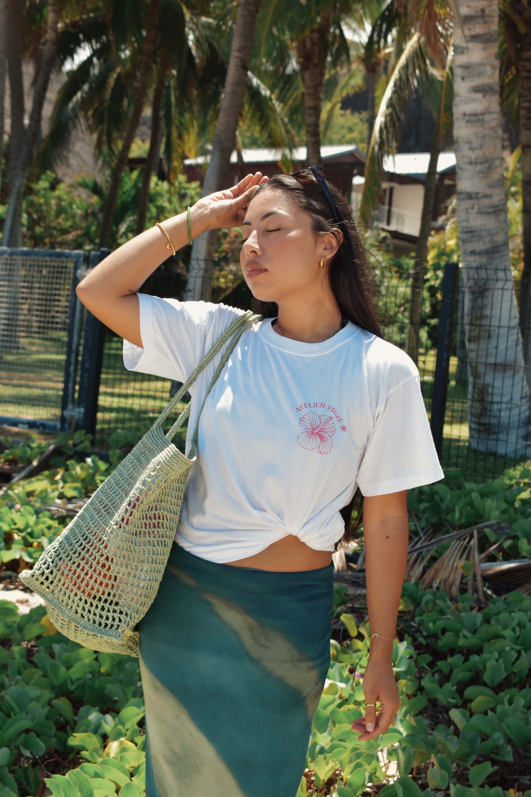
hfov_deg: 18.9
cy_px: 398
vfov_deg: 28.1
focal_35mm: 72
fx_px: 1593
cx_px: 266
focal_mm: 48
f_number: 9
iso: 200
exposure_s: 1/320
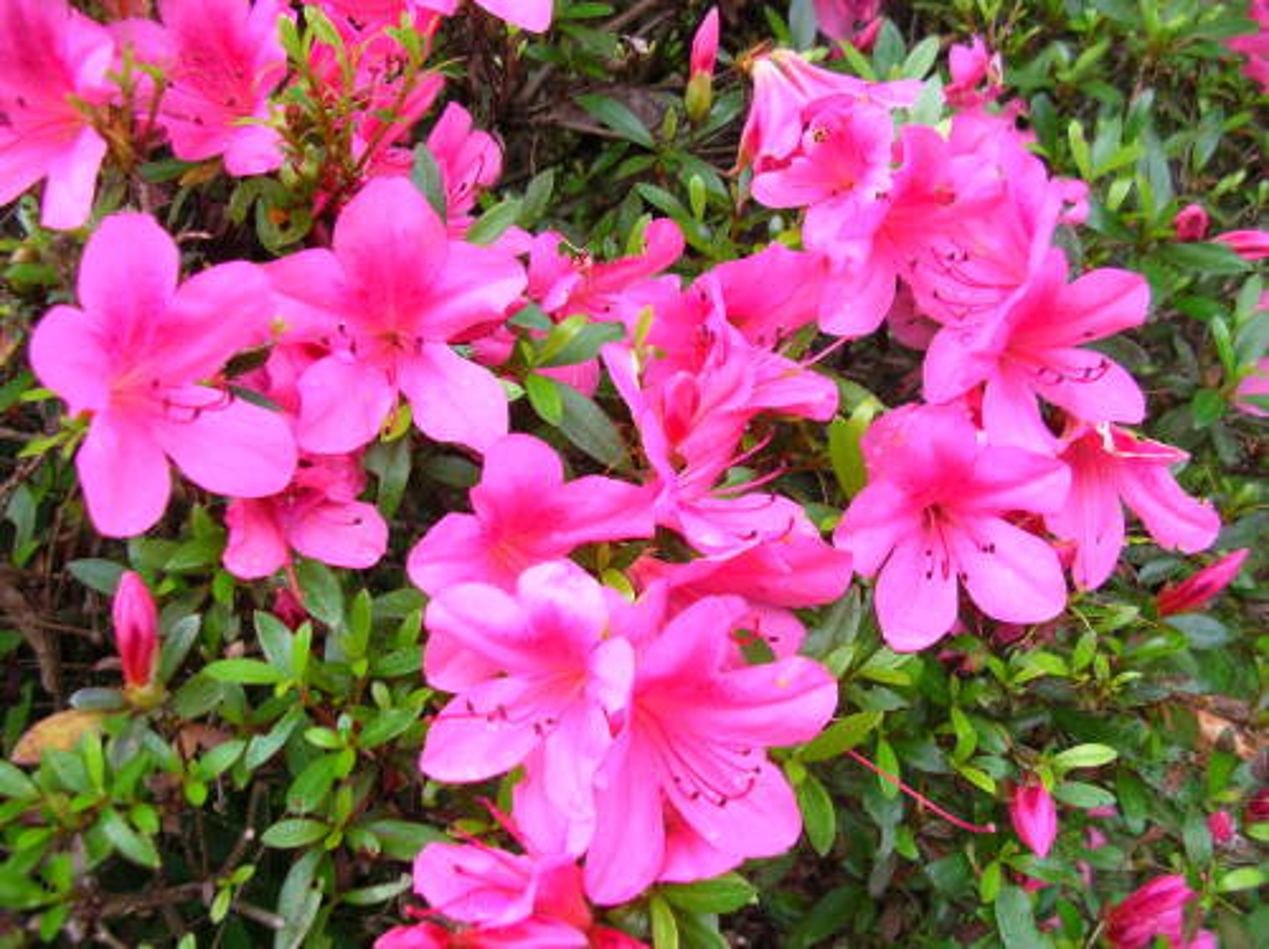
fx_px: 1282
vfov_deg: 40.6
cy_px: 474
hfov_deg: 52.7
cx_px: 634
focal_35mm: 35
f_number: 2.8
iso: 50
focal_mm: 5.8
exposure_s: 1/52.2
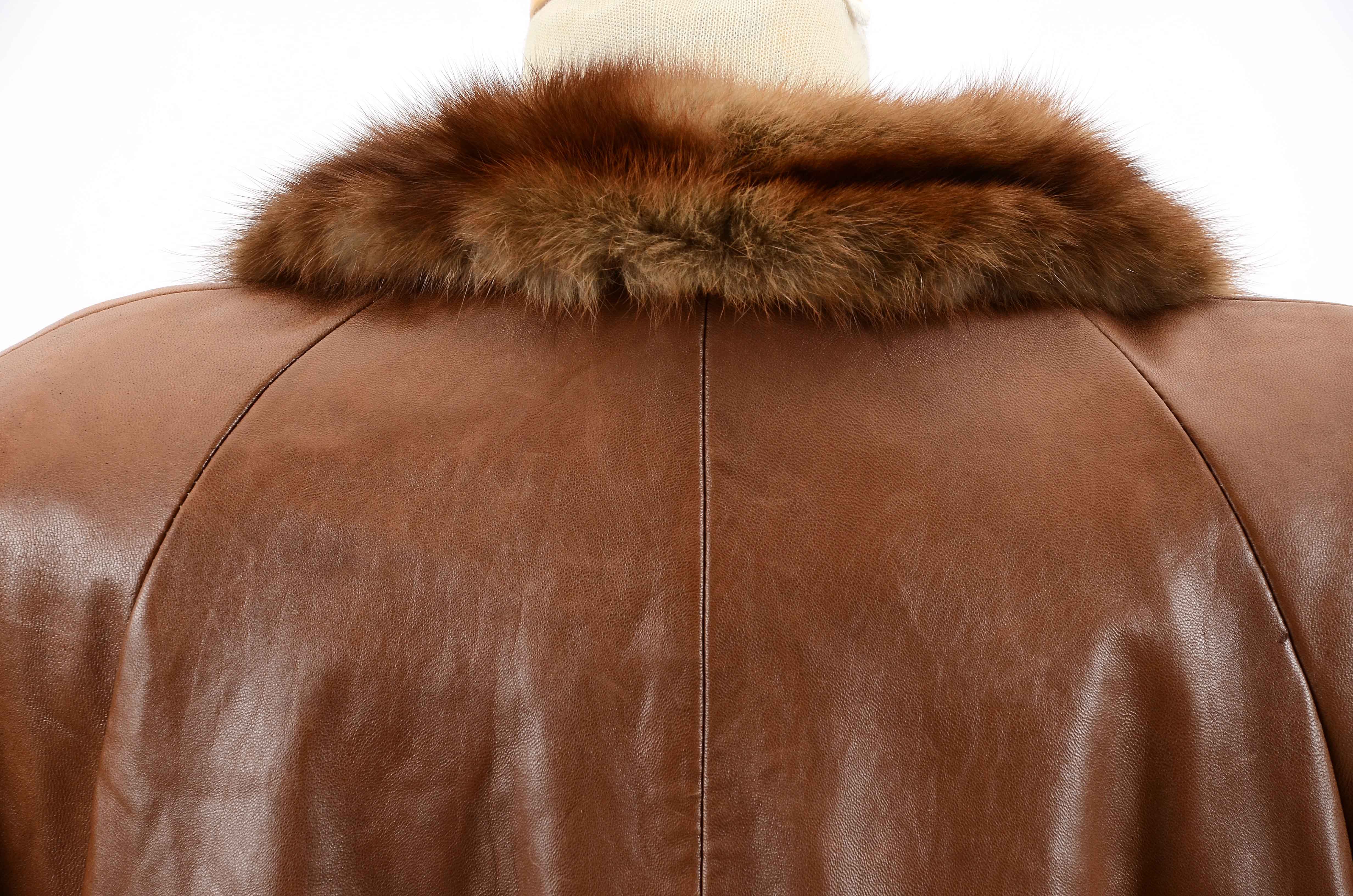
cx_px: 676
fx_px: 5907
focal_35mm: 158
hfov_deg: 13.1
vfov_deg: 8.7
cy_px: 448
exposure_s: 1/80
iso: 160
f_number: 8
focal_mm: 105
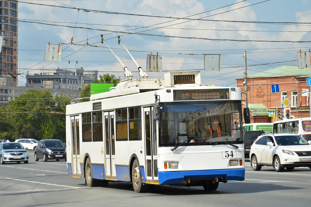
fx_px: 1166
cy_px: 104
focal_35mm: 135
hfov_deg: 15.2
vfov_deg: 10.2
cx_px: 156
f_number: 7.1
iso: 100
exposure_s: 1/500
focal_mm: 90
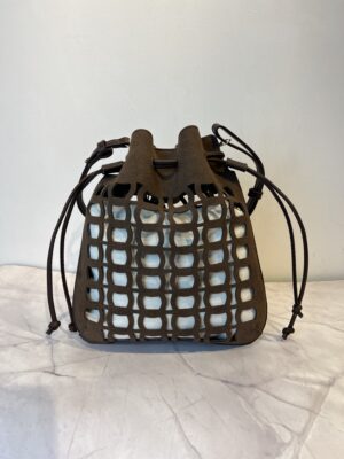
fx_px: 345
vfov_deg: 67.3
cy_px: 230
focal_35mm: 26
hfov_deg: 53.1
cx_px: 172
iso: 50
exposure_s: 1/262
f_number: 1.5
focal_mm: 5.7
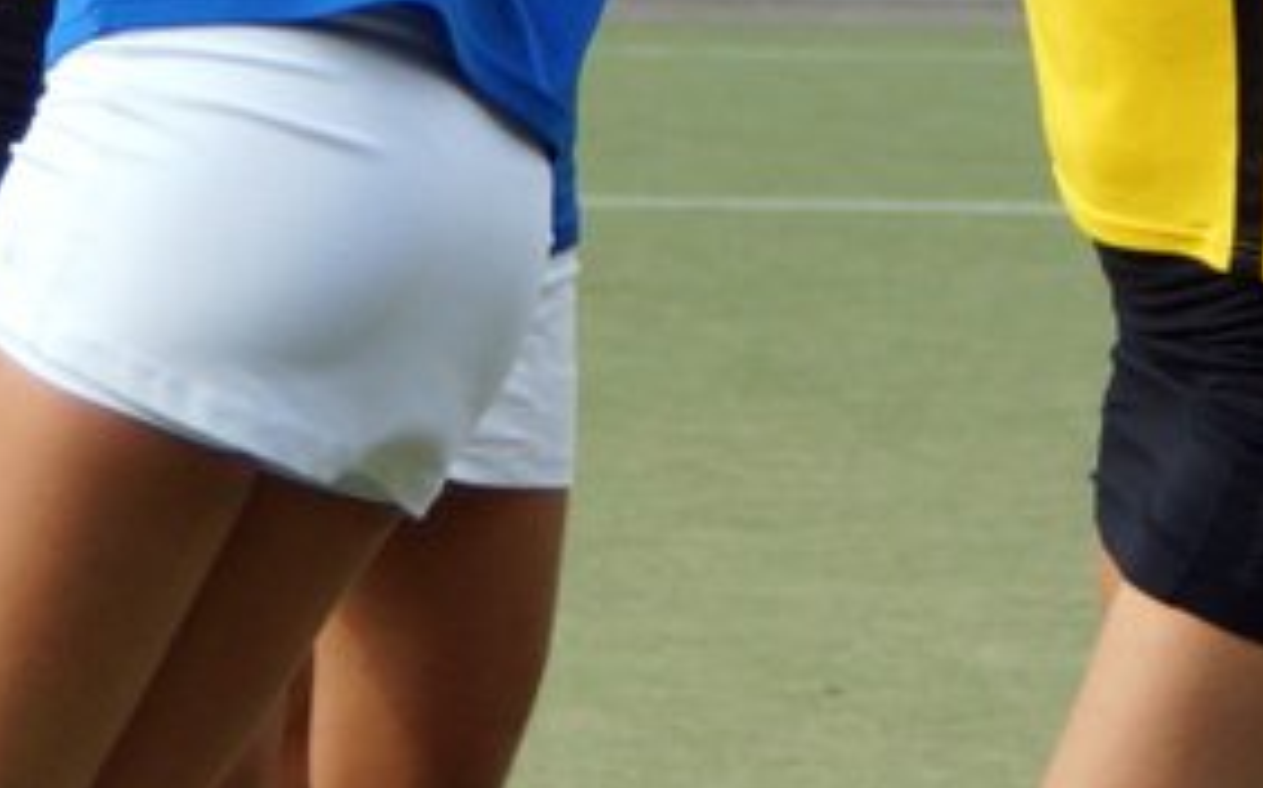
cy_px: -177
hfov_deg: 5.1
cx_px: 314
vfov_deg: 3.2
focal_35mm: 416
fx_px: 14308
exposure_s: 1/1250
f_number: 5.6
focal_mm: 75
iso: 320
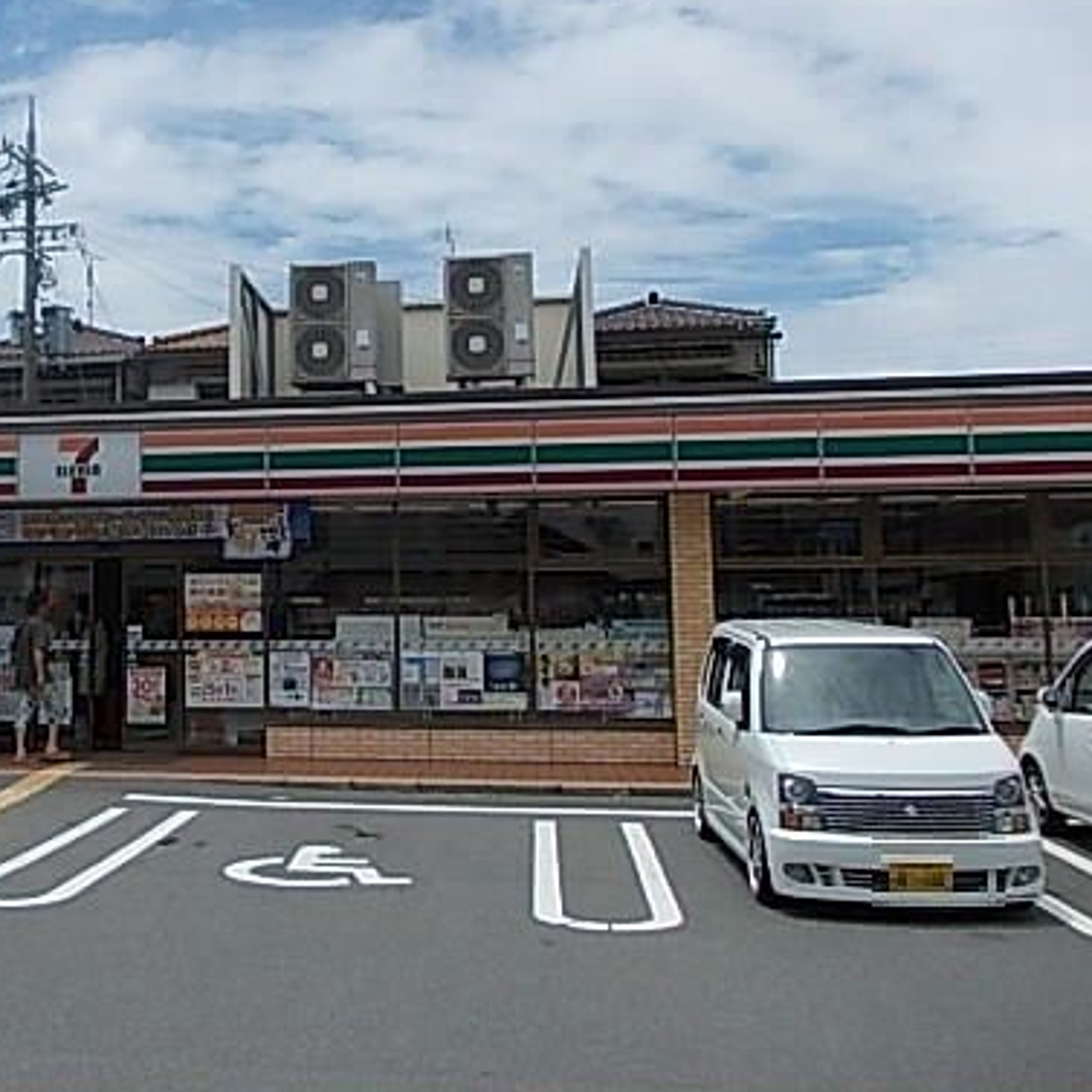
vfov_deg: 39.8
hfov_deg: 38.3
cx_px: 191
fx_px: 1499
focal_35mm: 42
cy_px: 423
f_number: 5.4
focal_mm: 4
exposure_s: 1/800
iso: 80
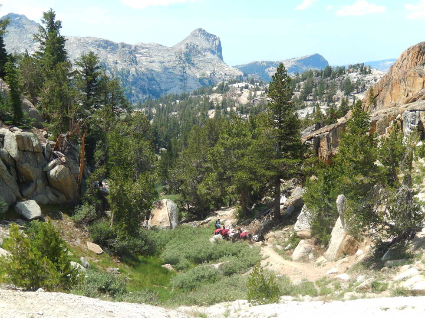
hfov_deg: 45.8
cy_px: 159
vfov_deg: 35.1
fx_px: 503
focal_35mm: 41
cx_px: 212
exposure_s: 1/500
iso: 125
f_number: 4.2
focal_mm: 7.3
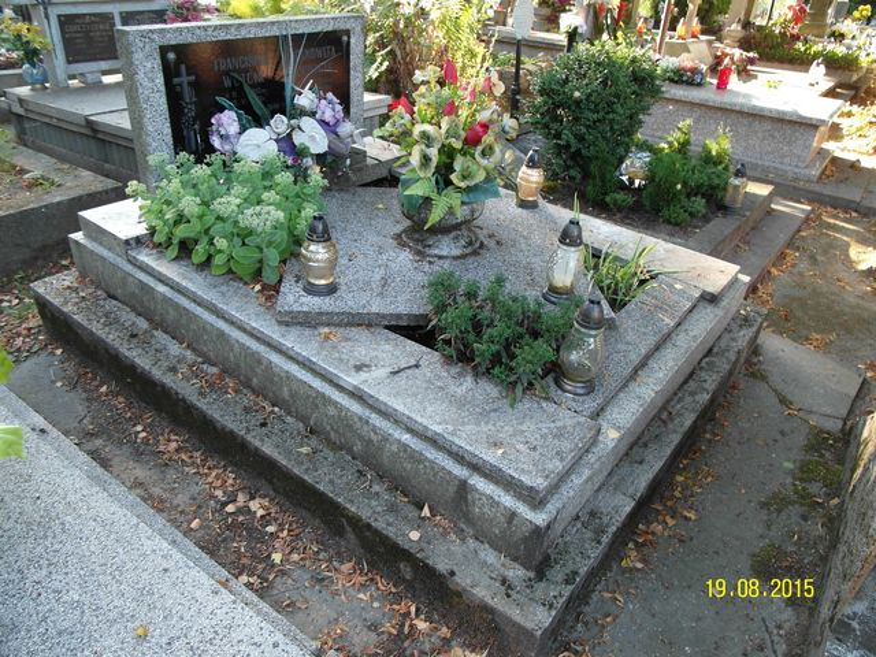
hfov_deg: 71.6
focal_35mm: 24
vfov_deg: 56.8
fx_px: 607
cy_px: 328
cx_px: 438
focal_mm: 5.2
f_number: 2.8
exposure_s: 1/45
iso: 100
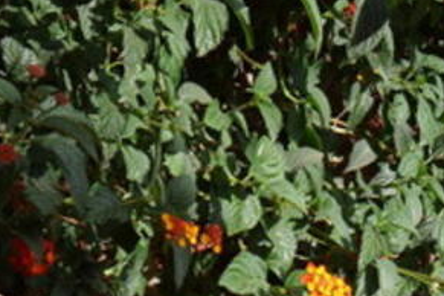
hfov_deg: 7.7
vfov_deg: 5.2
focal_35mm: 264
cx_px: 551
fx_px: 3256
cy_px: 187
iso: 100
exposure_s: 1/400
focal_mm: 32
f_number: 4
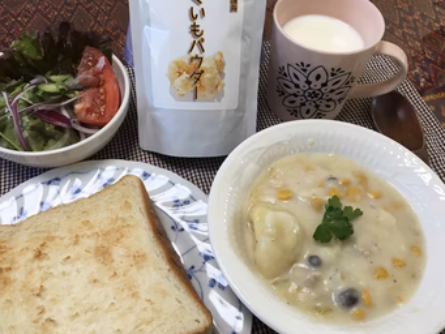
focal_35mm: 34
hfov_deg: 53.9
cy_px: 151
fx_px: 437
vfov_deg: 41.8
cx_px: 202
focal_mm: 4.15
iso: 25
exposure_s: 1/40
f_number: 2.2
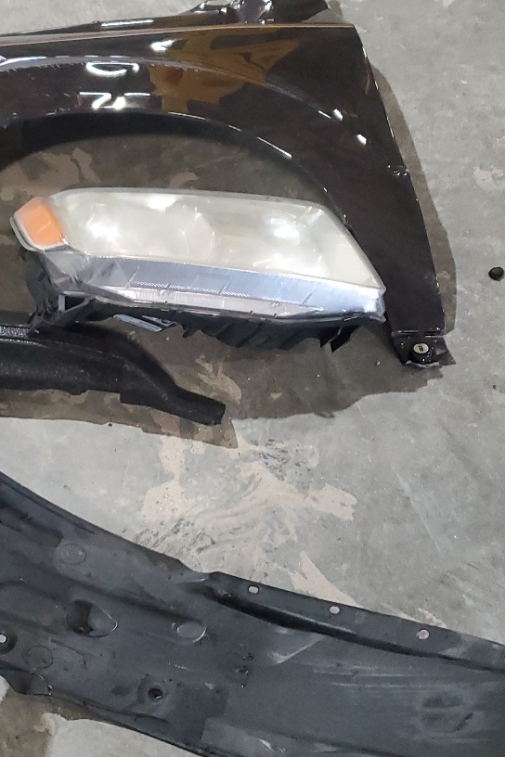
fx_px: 1115
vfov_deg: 37.5
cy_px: 389
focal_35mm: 53
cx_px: 171
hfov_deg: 25.4
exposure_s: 1/40
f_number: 1.5
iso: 357
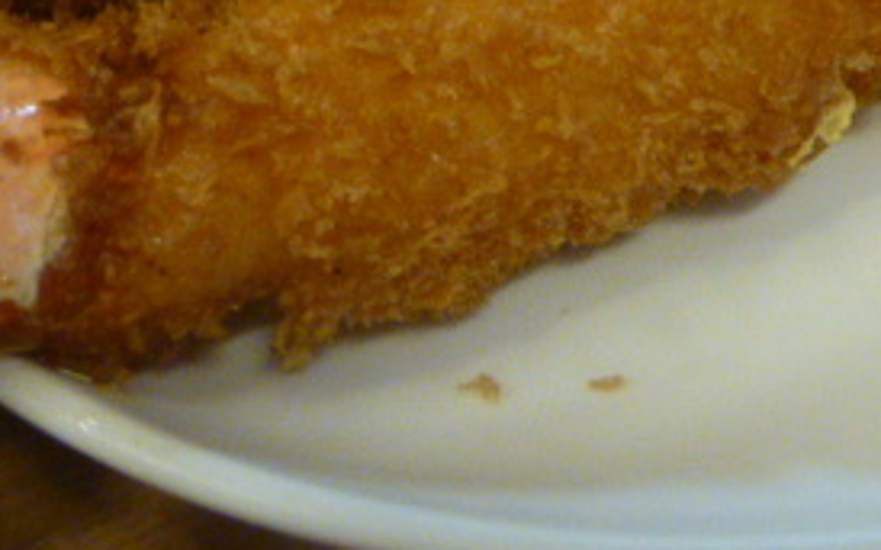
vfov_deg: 19.2
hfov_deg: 31.3
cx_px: 804
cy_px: -183
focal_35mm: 62
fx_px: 1488
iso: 800
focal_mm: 4.5
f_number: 3.1
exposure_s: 1/40
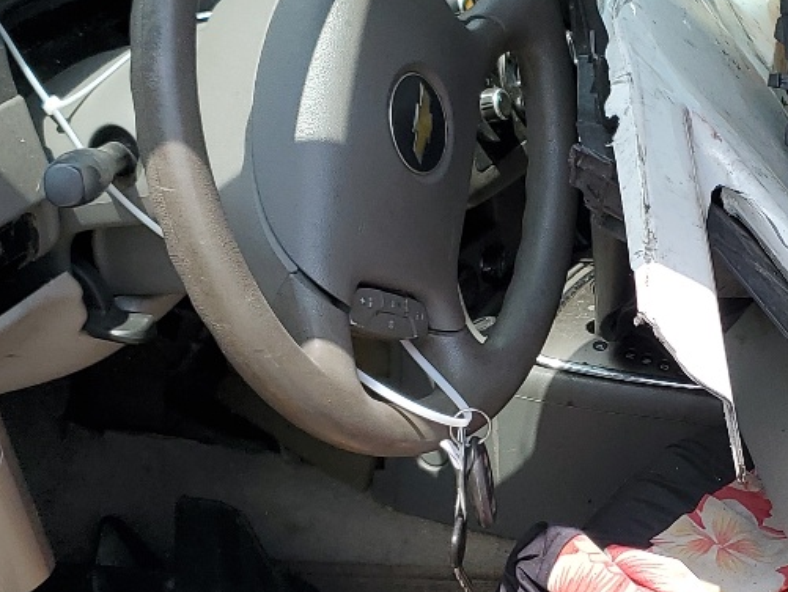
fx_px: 1890
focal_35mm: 83
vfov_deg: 17.8
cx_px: 629
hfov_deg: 23.2
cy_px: 351
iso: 50
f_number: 1.5
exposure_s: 1/2000
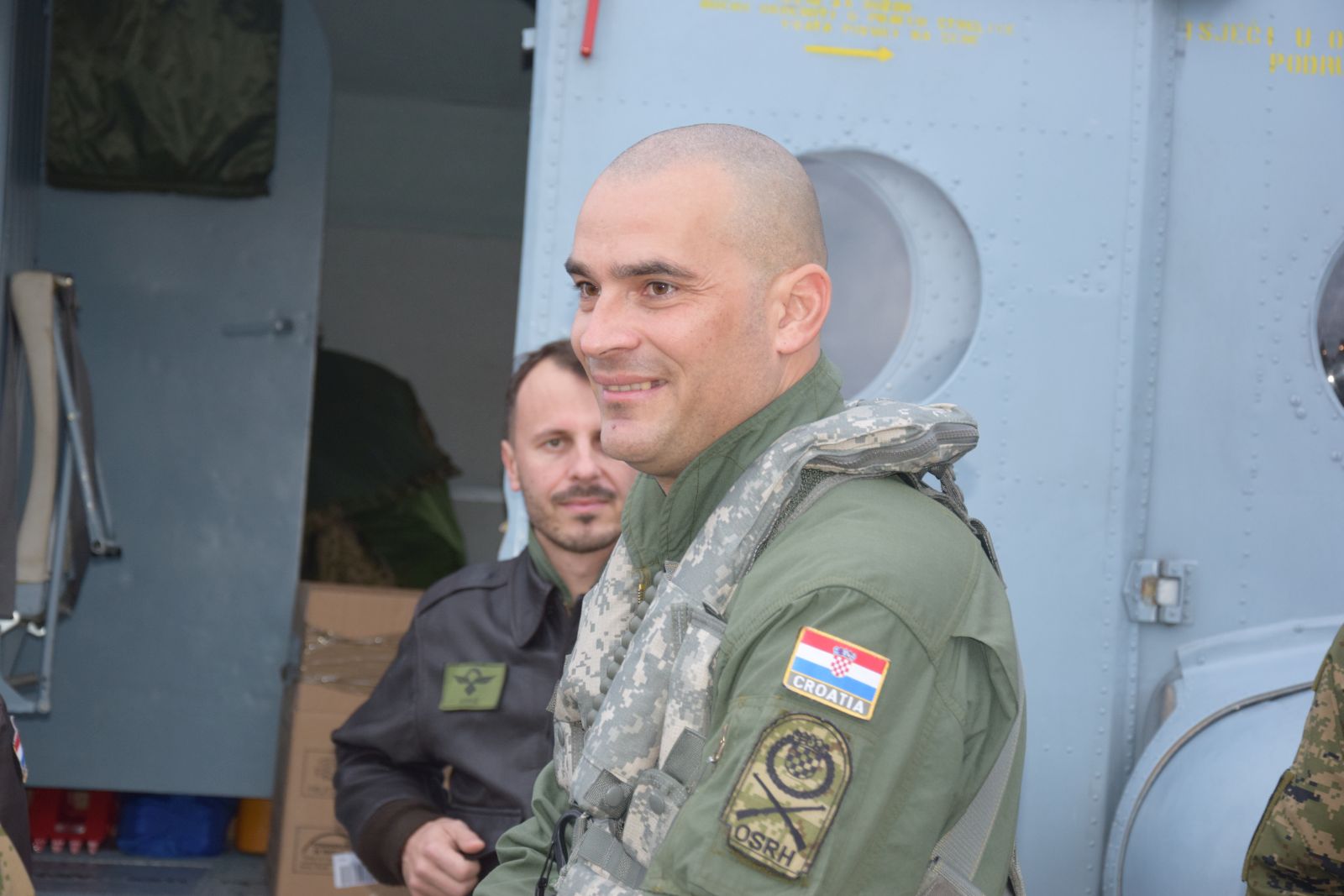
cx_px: 672
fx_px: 3472
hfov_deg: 21.9
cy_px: 448
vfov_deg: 14.7
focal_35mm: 93
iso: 900
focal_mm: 62
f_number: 5.3
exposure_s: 1/60
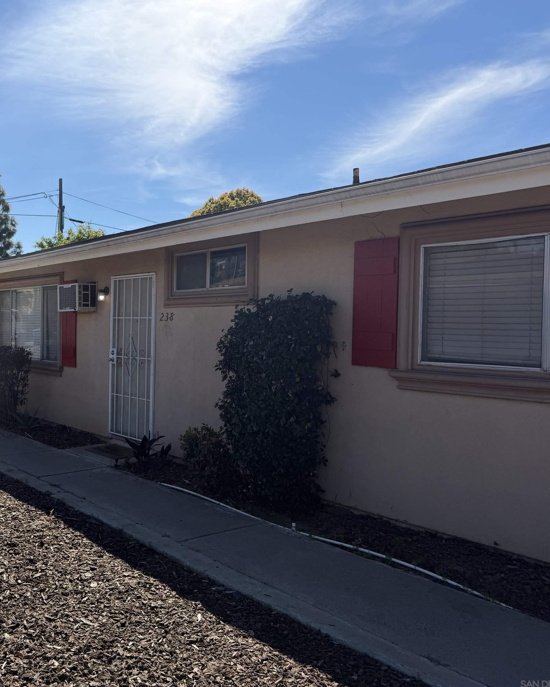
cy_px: 339
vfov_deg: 55.7
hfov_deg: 44.0
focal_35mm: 32
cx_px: 124
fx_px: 651
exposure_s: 1/5714
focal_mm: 6.76
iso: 80
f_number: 1.78
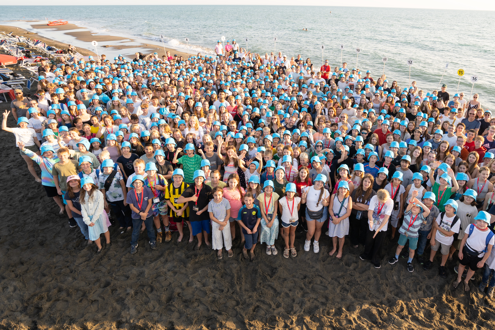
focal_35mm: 21
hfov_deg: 80.2
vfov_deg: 59.1
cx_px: 297
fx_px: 289
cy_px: 135
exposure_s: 1/100
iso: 100
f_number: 6.3
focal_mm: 16
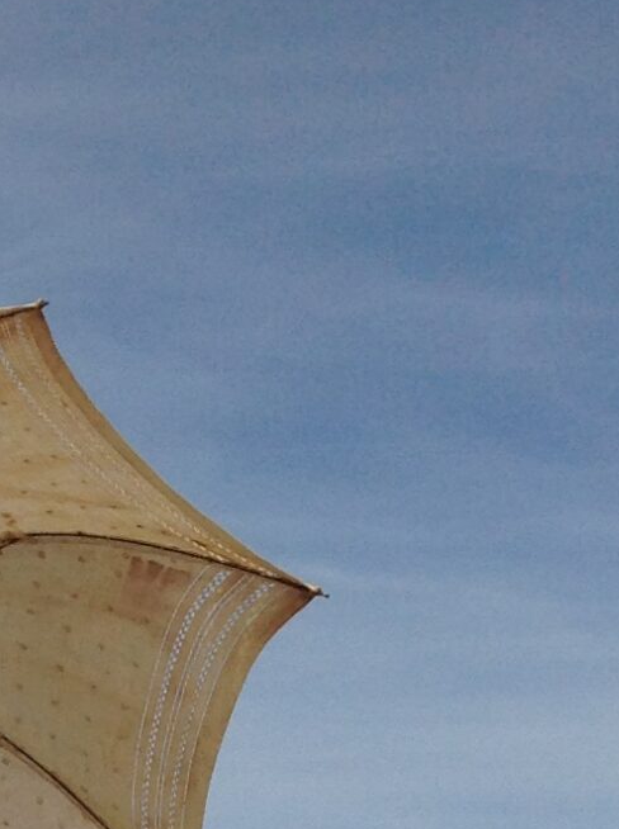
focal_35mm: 137
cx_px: -412
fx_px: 3277
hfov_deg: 10.3
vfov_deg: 13.1
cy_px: 1464
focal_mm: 4.28
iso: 50
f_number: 2.4
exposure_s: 1/5051
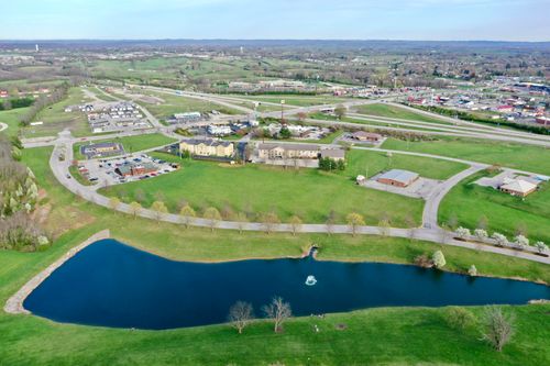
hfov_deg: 65.5
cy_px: 183
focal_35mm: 28
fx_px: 428
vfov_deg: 46.4
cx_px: 275
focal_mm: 10.26
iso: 100
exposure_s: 1/200
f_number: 5
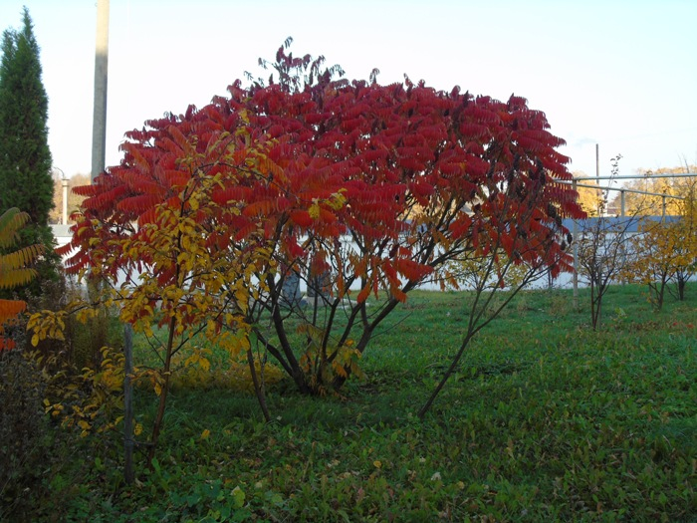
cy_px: 262
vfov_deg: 31.5
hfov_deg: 41.2
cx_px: 348
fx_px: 926
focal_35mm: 46
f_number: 4.1
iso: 80
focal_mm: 8.2
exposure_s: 1/125
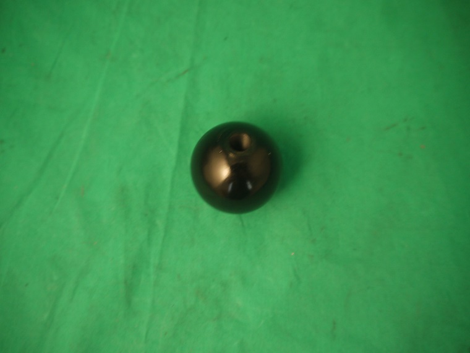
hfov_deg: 60.0
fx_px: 407
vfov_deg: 46.8
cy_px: 176
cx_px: 235
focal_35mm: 30
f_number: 3.6
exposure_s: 1/40
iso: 400
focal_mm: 15
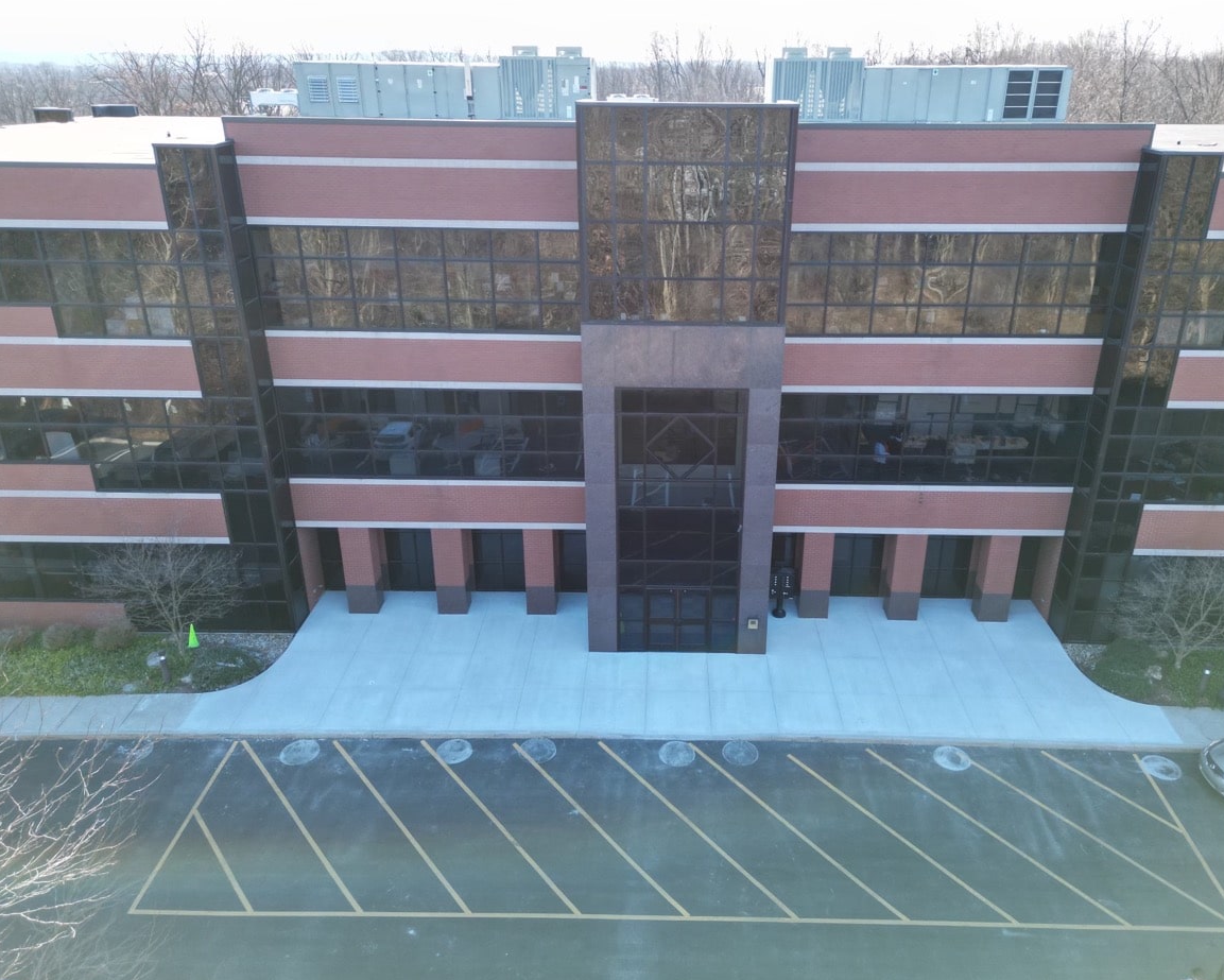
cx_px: 658
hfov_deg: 65.9
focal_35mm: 26
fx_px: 942
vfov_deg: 54.9
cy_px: 481
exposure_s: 1/640
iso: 200
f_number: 1.7
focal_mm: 6.72
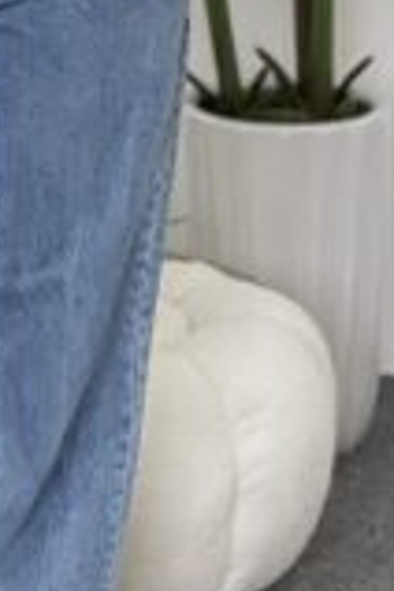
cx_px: -201
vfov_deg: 9.9
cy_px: -175
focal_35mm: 204
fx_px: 3349
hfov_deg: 6.6
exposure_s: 1/122
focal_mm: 6
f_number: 2
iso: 50
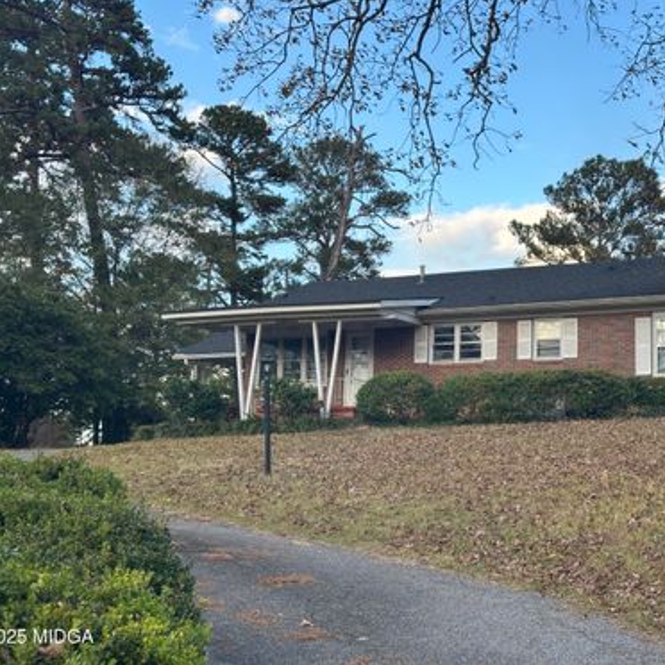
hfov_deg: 29.9
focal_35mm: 57
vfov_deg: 30.0
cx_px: 417
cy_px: 332
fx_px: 1239
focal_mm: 6.86
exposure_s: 1/676
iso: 64
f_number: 1.78
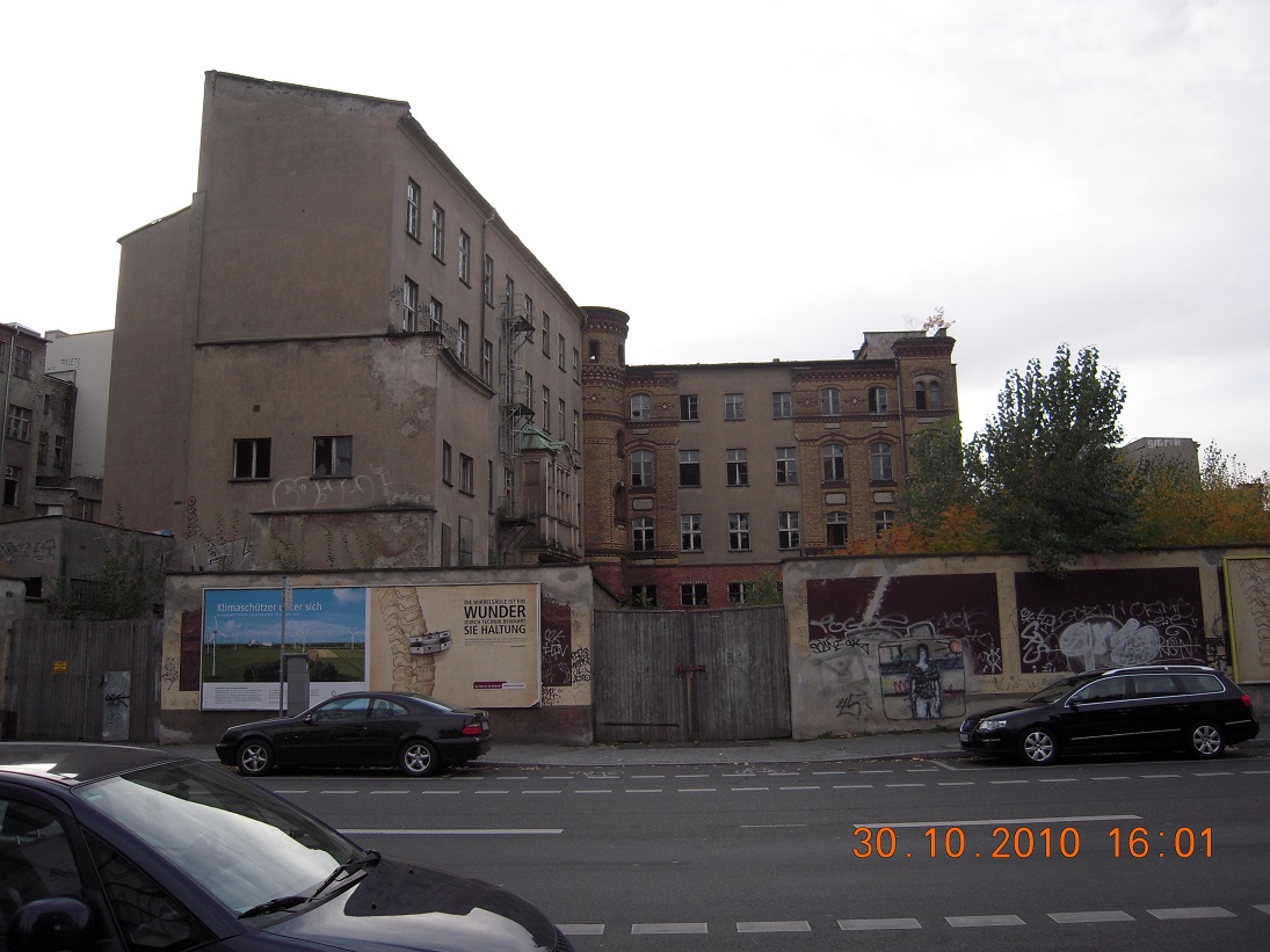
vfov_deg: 49.7
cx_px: 635
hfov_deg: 63.4
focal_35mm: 28
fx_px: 1027
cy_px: 476
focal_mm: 5
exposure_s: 1/400
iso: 100
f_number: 2.7
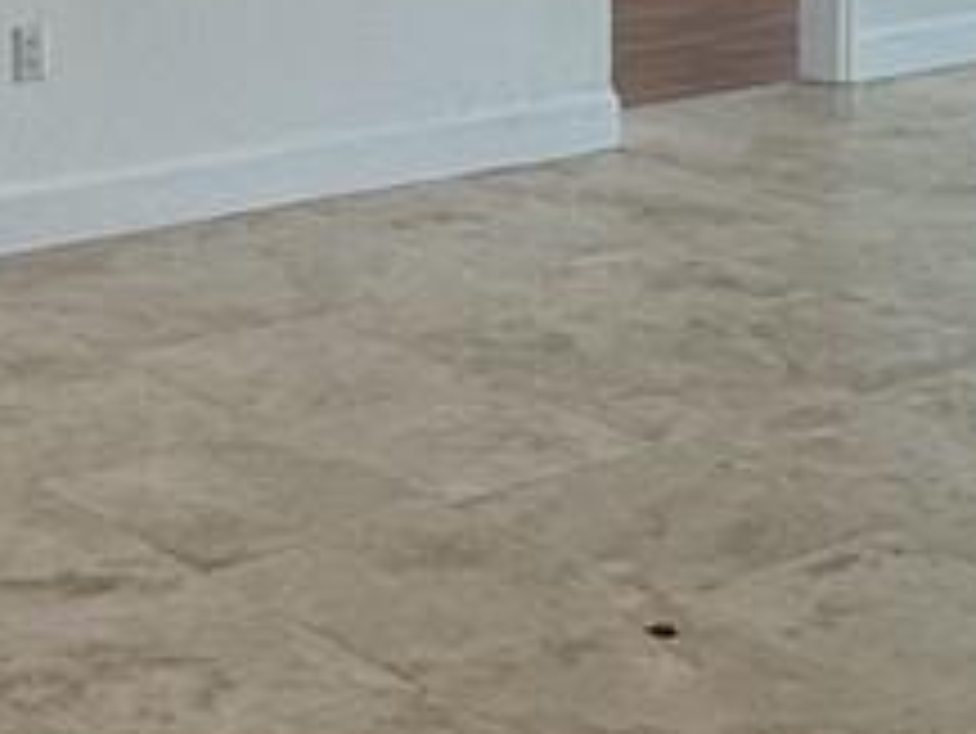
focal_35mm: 103
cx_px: 247
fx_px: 2906
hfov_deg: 18.9
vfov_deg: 13.5
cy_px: -387
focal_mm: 2.22
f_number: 2.2
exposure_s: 1/159
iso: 40
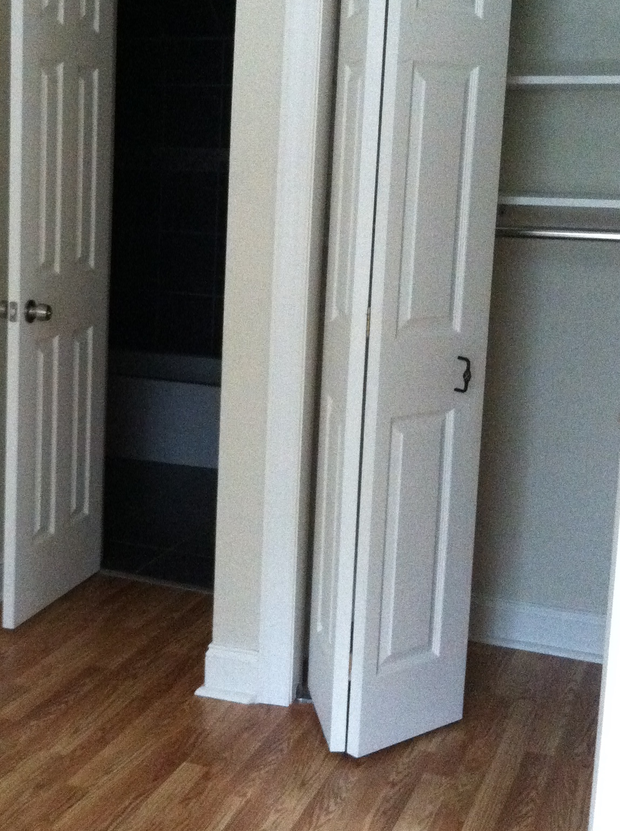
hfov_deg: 24.5
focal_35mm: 59
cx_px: 169
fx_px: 1413
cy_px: 349
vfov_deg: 32.7
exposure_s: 1/15
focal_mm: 3.85
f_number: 2.8
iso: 640
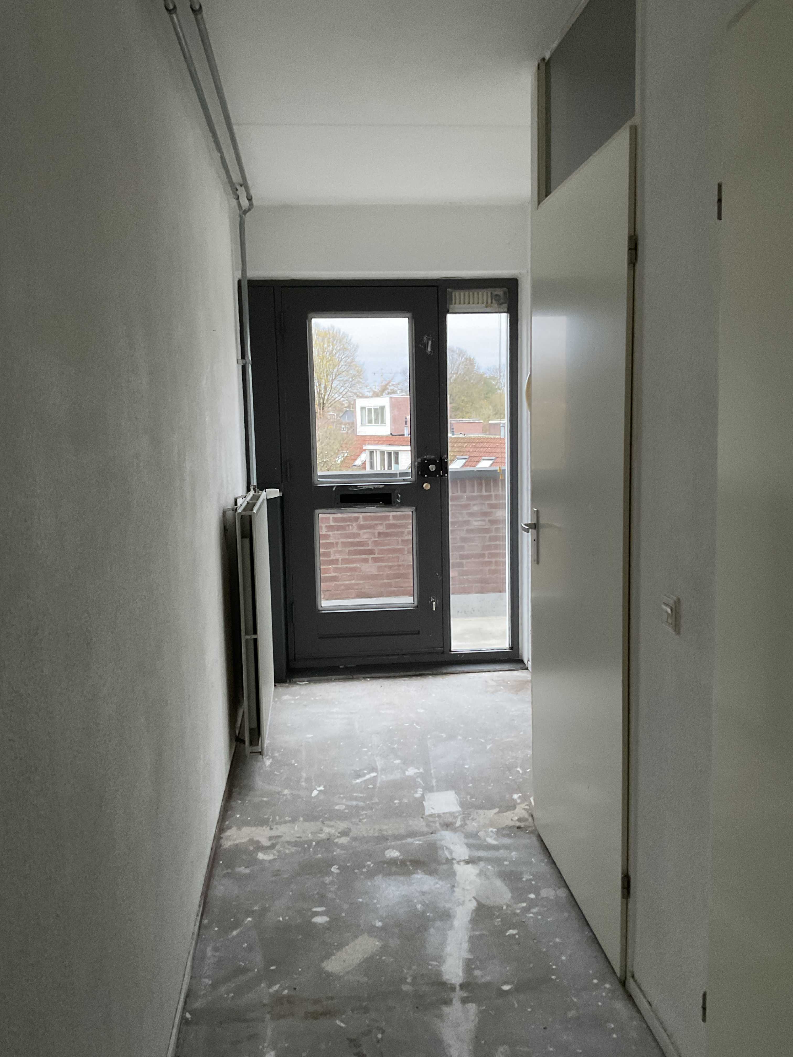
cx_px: 396
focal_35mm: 29
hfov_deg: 48.2
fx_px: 886
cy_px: 528
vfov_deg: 61.7
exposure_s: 1/33
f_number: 1.8
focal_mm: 3
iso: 250
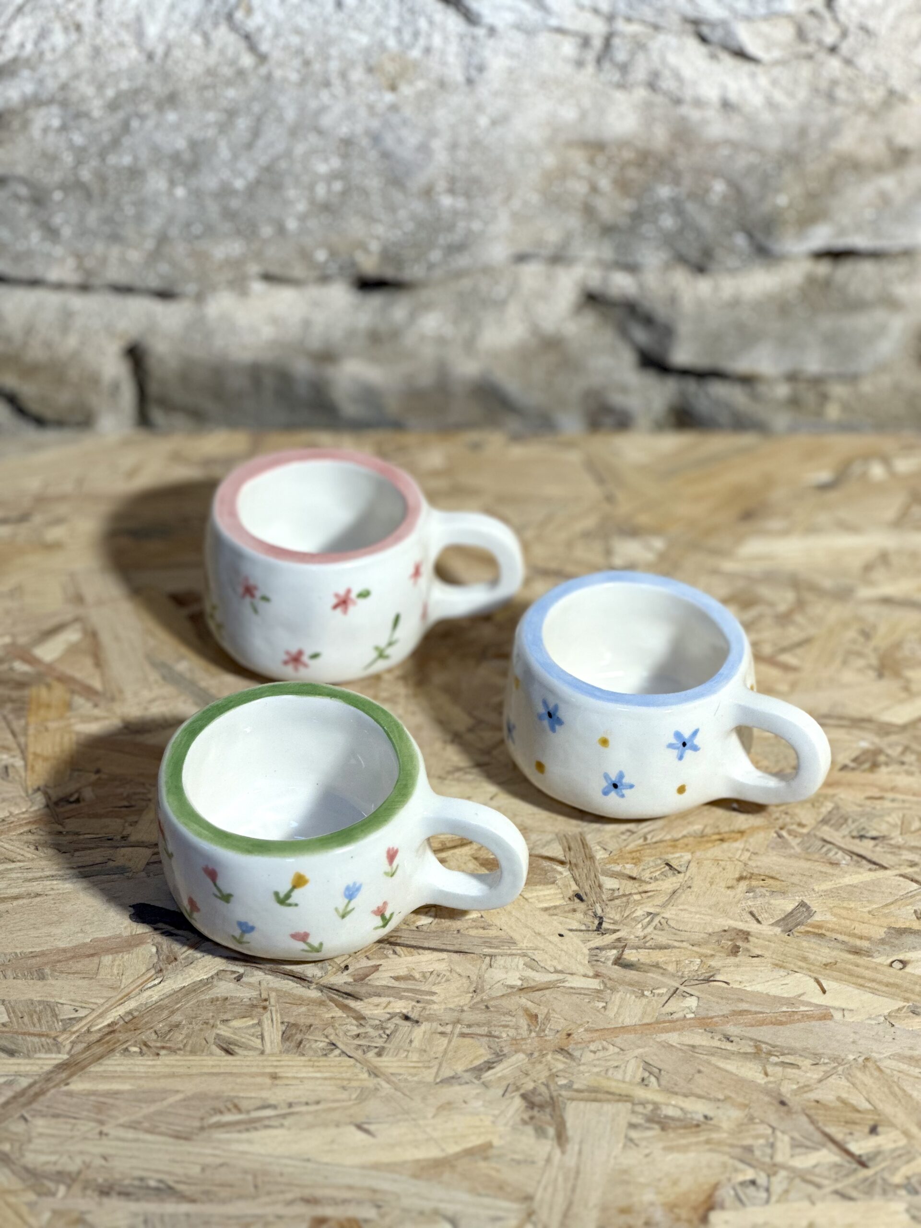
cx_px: 460
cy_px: 614
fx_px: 2732
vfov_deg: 25.3
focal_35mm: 77
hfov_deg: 19.1
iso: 80
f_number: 2.8
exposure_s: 1/100
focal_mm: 9
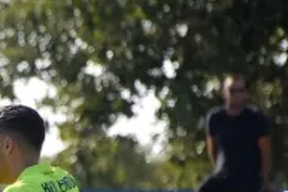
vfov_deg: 1.2
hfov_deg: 1.7
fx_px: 9447
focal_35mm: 1180
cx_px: -52
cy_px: 327
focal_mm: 300
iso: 800
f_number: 5.6
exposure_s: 1/2000
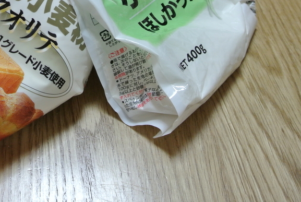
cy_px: 33
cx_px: 51
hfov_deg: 34.8
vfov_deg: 24.2
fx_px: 461
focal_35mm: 55
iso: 500
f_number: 3.8
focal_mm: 11.8
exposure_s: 1/30
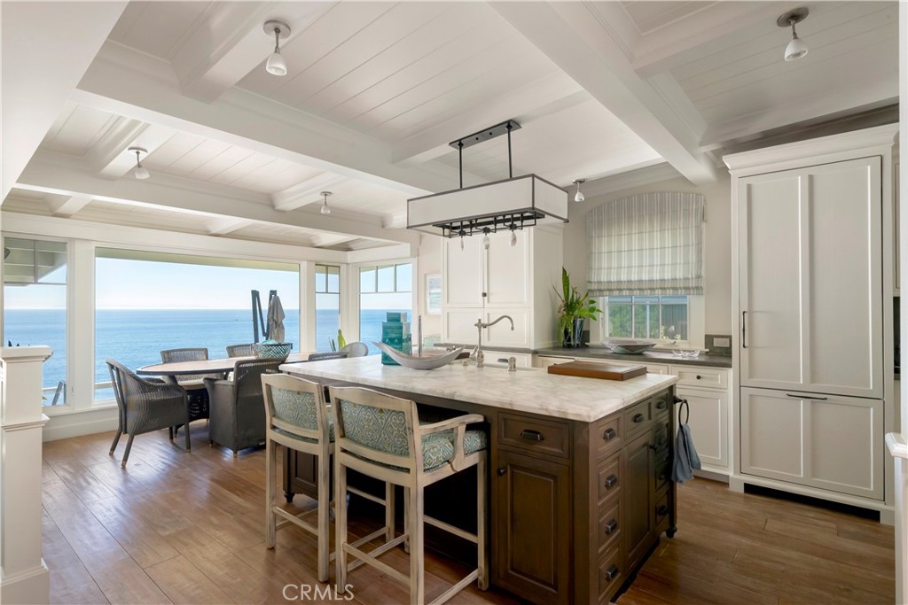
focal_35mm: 17
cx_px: 454
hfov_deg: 93.3
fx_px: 429
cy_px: 302
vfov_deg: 70.5
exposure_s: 1/8
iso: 640
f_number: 14
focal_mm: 17
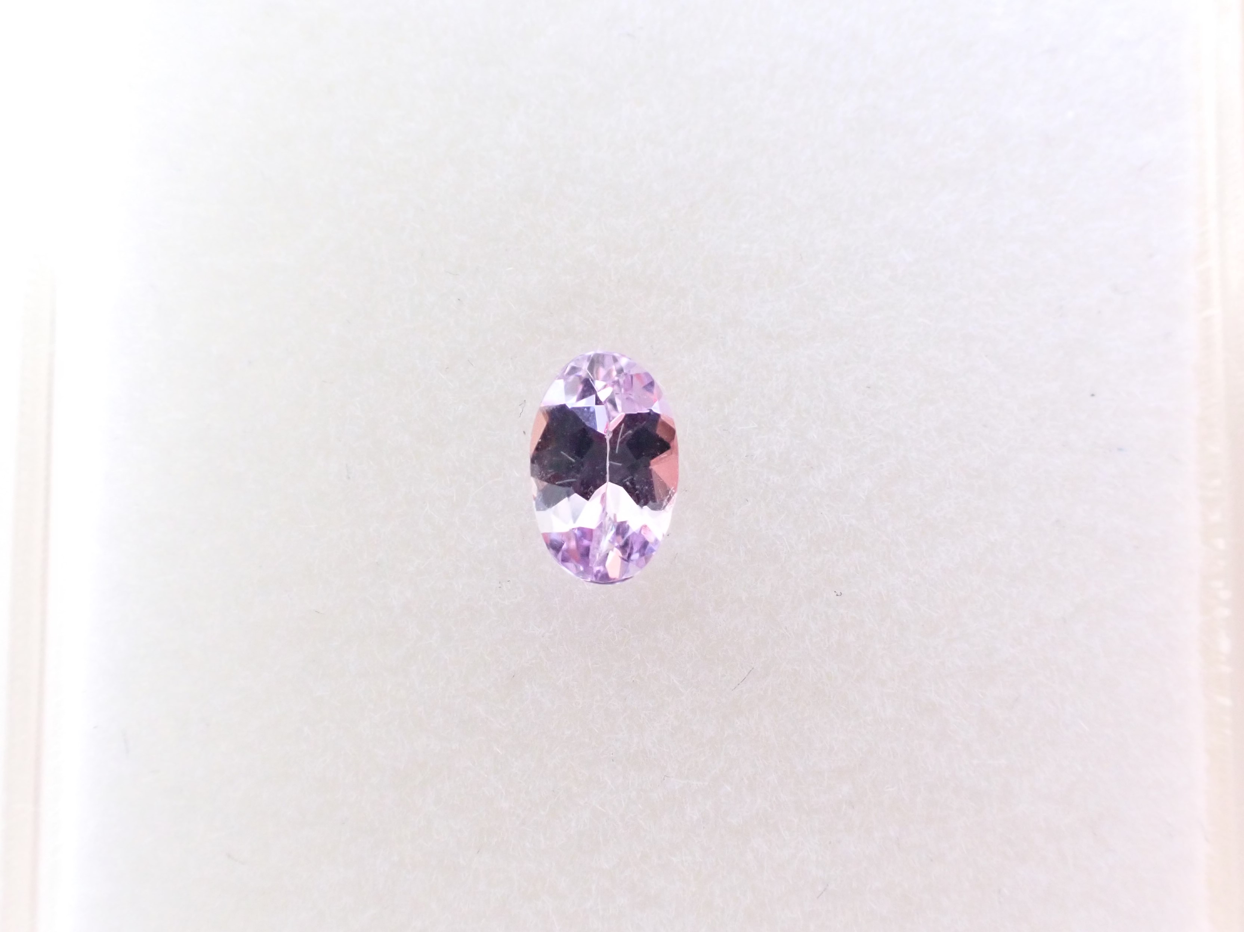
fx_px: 1078
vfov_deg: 46.8
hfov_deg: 60.0
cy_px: 466
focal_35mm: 30
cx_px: 622
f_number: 3.2
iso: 800
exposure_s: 1/125
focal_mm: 5.4
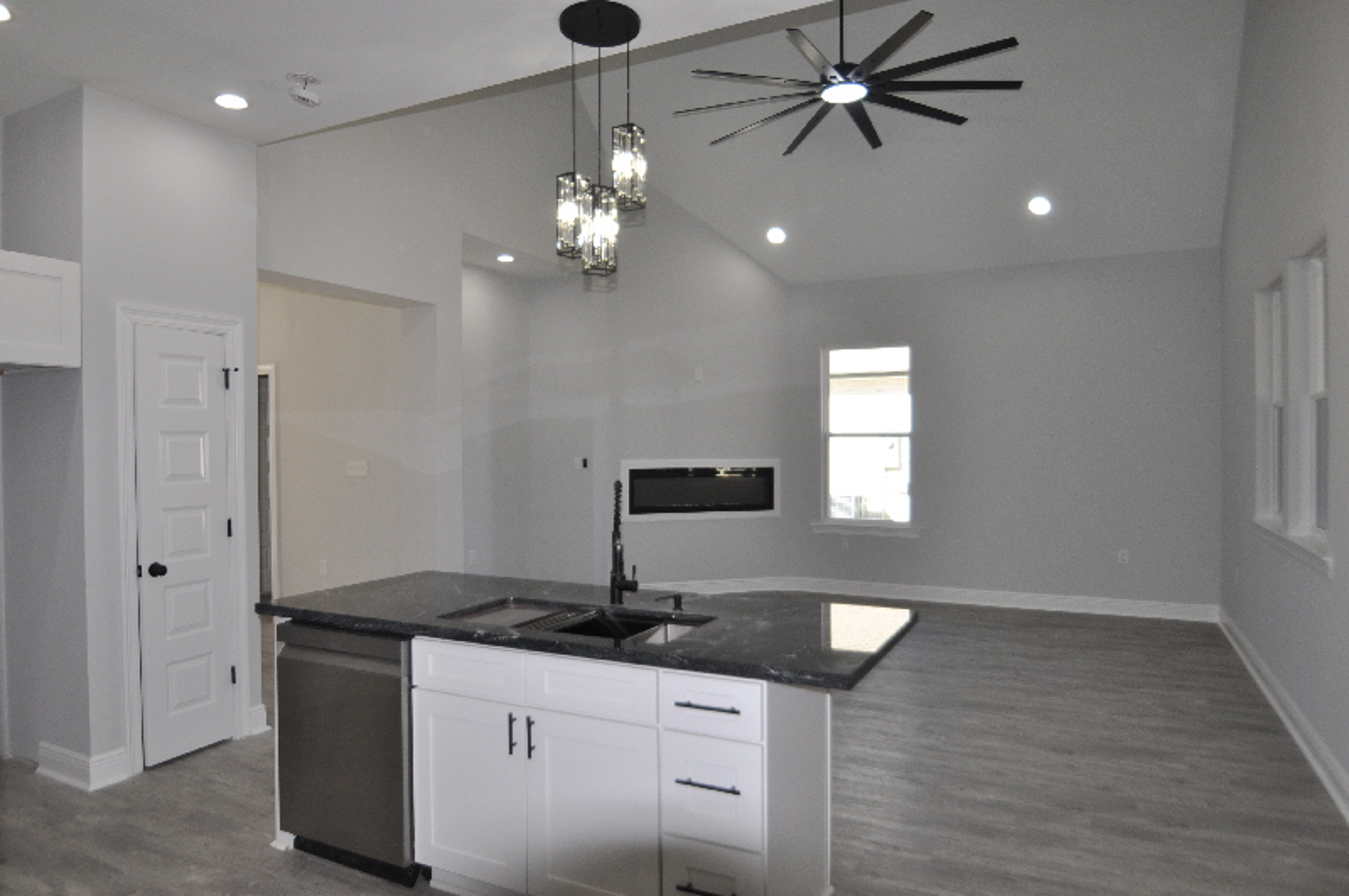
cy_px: 448
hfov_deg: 77.4
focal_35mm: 22
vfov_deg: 56.0
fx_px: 842
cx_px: 674
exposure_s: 1/200
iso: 360
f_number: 4
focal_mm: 15
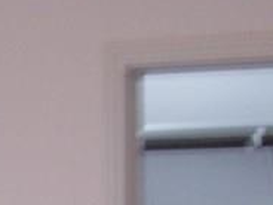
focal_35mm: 212
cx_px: -91
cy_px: 434
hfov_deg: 9.2
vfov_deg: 6.7
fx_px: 1672
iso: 80
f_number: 2.8
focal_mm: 6.3
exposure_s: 1/6
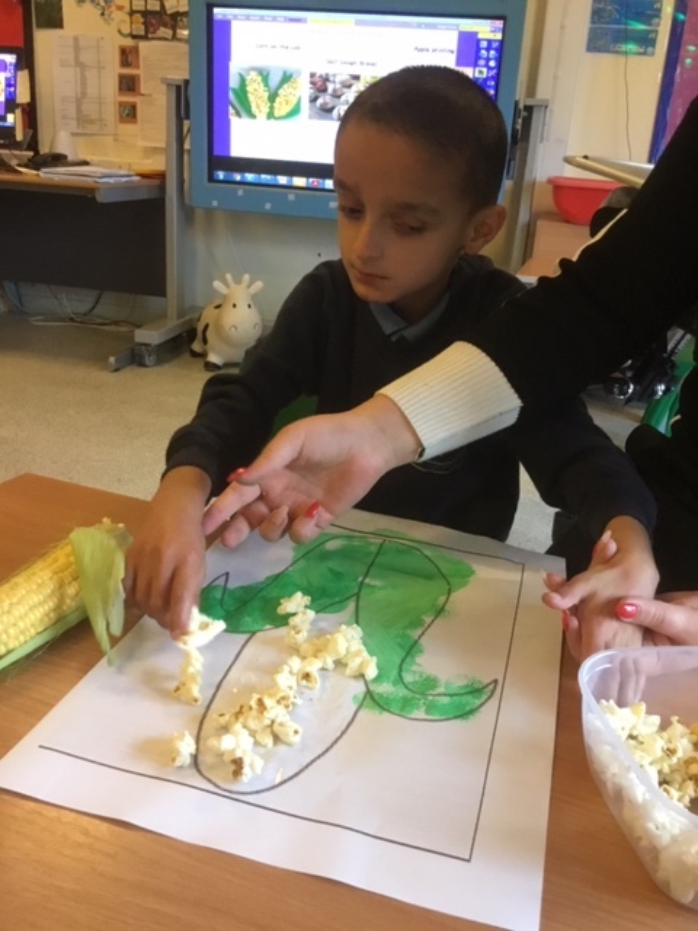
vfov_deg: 58.4
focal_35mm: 31
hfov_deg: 45.4
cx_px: 349
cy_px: 466
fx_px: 833
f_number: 2.4
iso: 200
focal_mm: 3.3
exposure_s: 1/25
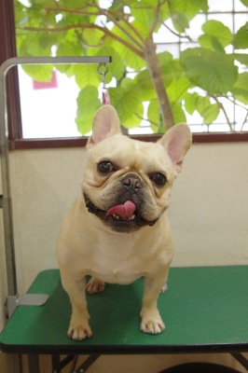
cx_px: 124
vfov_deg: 46.4
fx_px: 435
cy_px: 186
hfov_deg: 31.8
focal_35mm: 42
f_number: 4.5
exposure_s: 1/160
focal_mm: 28
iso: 1250
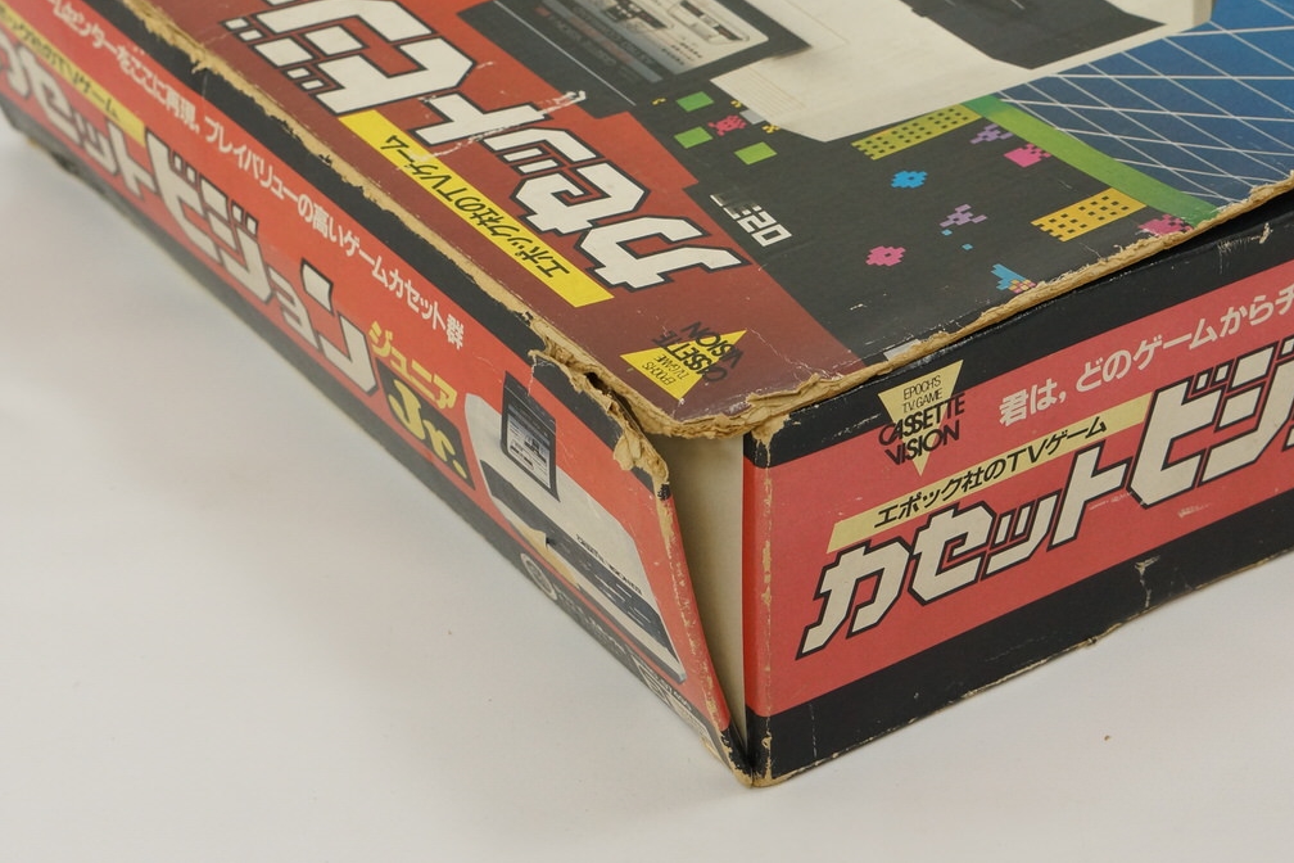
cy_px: 179
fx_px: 4277
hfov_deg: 17.2
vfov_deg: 11.5
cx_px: 781
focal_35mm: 119
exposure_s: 1/60
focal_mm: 50
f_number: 7.1
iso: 800
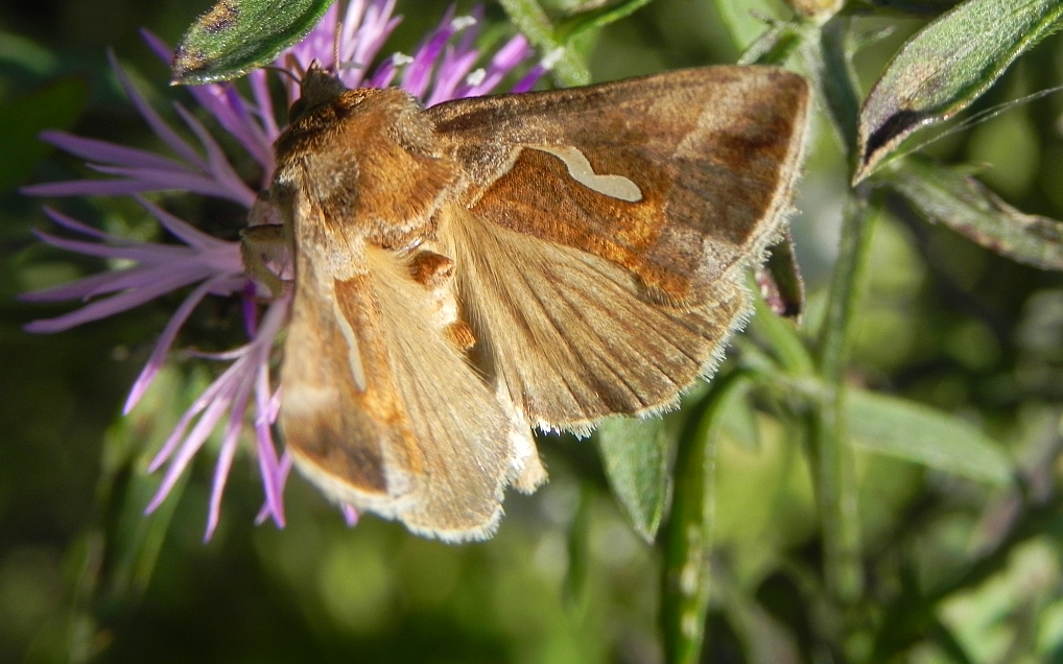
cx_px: 533
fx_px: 3244
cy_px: 265
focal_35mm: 112
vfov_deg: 11.7
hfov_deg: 18.6
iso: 160
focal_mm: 18.8
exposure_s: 1/313
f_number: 6.3
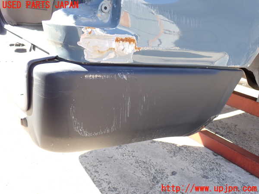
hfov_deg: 56.8
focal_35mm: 32
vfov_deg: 44.2
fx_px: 239
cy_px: 97
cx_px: 130
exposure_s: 1/80
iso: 100
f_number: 3.2
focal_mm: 5.79
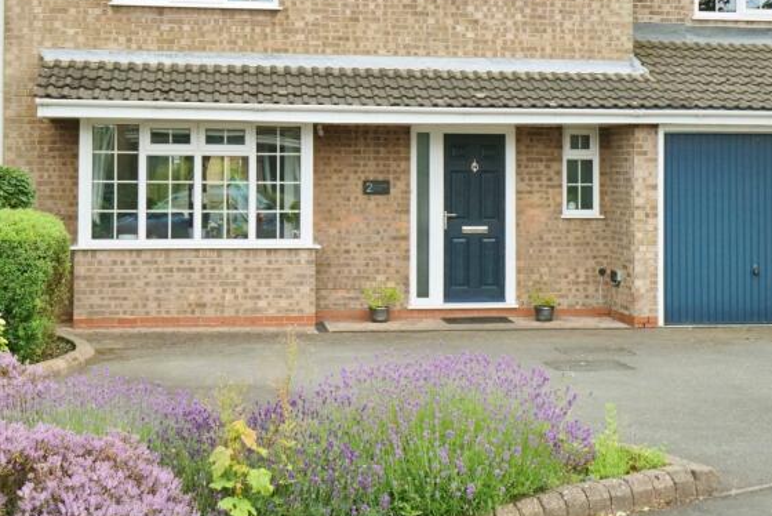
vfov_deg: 20.9
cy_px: 75
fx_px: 1373
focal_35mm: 64
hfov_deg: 31.4
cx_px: 440
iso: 2000
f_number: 13
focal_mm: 35
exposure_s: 1/400
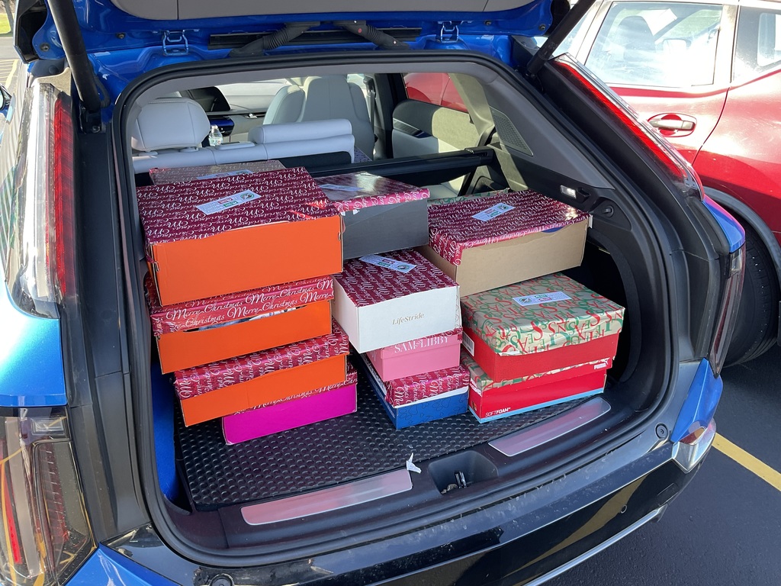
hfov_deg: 61.7
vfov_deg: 48.2
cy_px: 293
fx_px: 654
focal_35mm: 29
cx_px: 390
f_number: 1.8
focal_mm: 3
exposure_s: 1/122
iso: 25
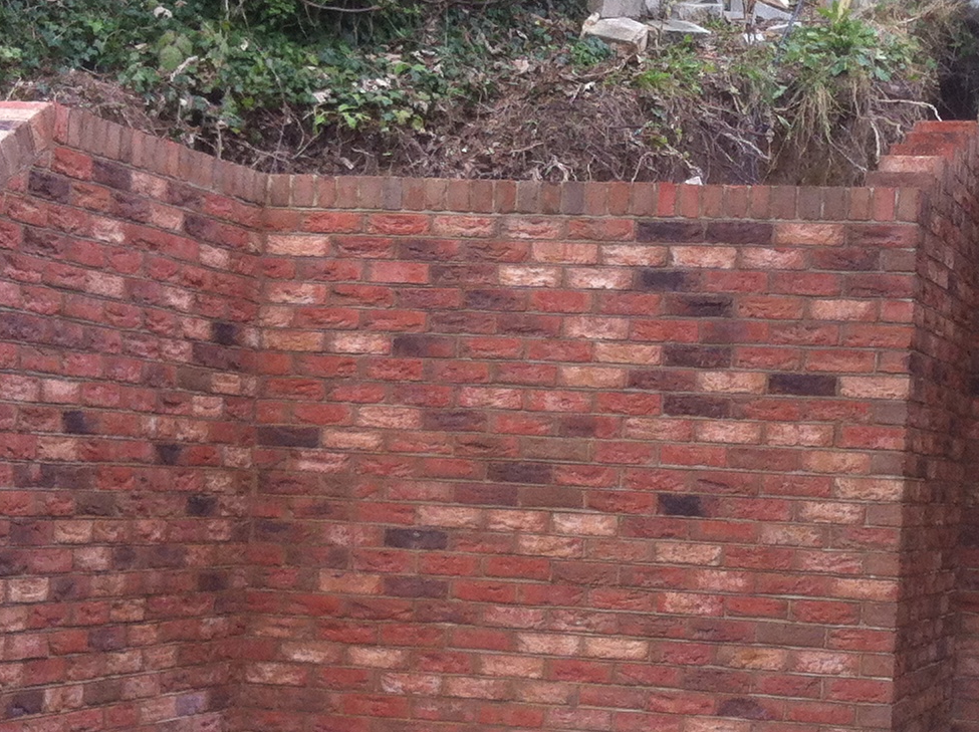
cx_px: 714
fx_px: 2627
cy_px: 505
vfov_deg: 15.8
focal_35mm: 93
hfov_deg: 21.0
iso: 80
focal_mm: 3.85
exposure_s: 1/120
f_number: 2.8
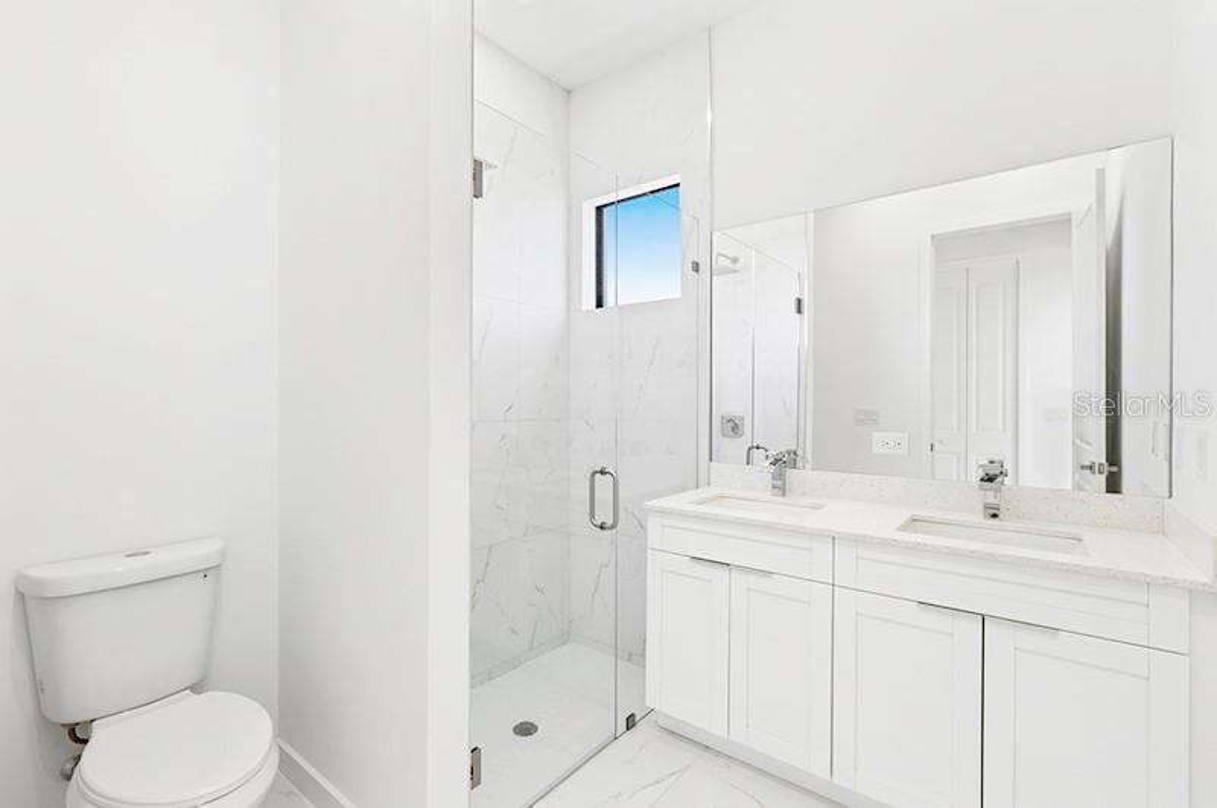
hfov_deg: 96.8
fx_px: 540
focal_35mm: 16
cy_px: 404
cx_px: 608
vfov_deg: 73.6
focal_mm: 16
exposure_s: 1/5
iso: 200
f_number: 9
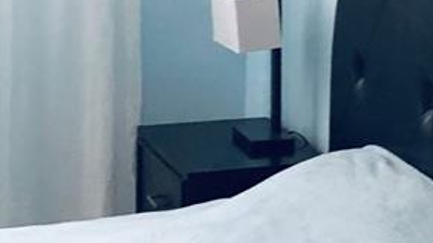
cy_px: -66
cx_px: 396
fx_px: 1445
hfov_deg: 16.8
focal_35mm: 126
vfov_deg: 9.4
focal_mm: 3.99
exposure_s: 1/15
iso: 80
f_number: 1.8
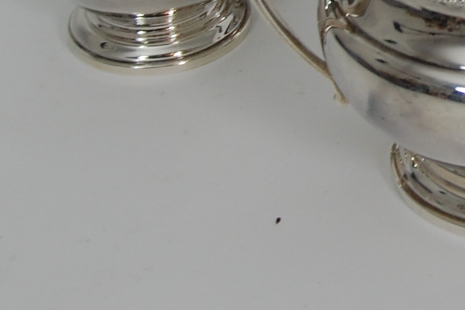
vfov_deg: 5.5
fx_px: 3177
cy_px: -254
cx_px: 668
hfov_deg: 8.2
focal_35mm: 246
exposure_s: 1/60
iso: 400
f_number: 7.1
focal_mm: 42
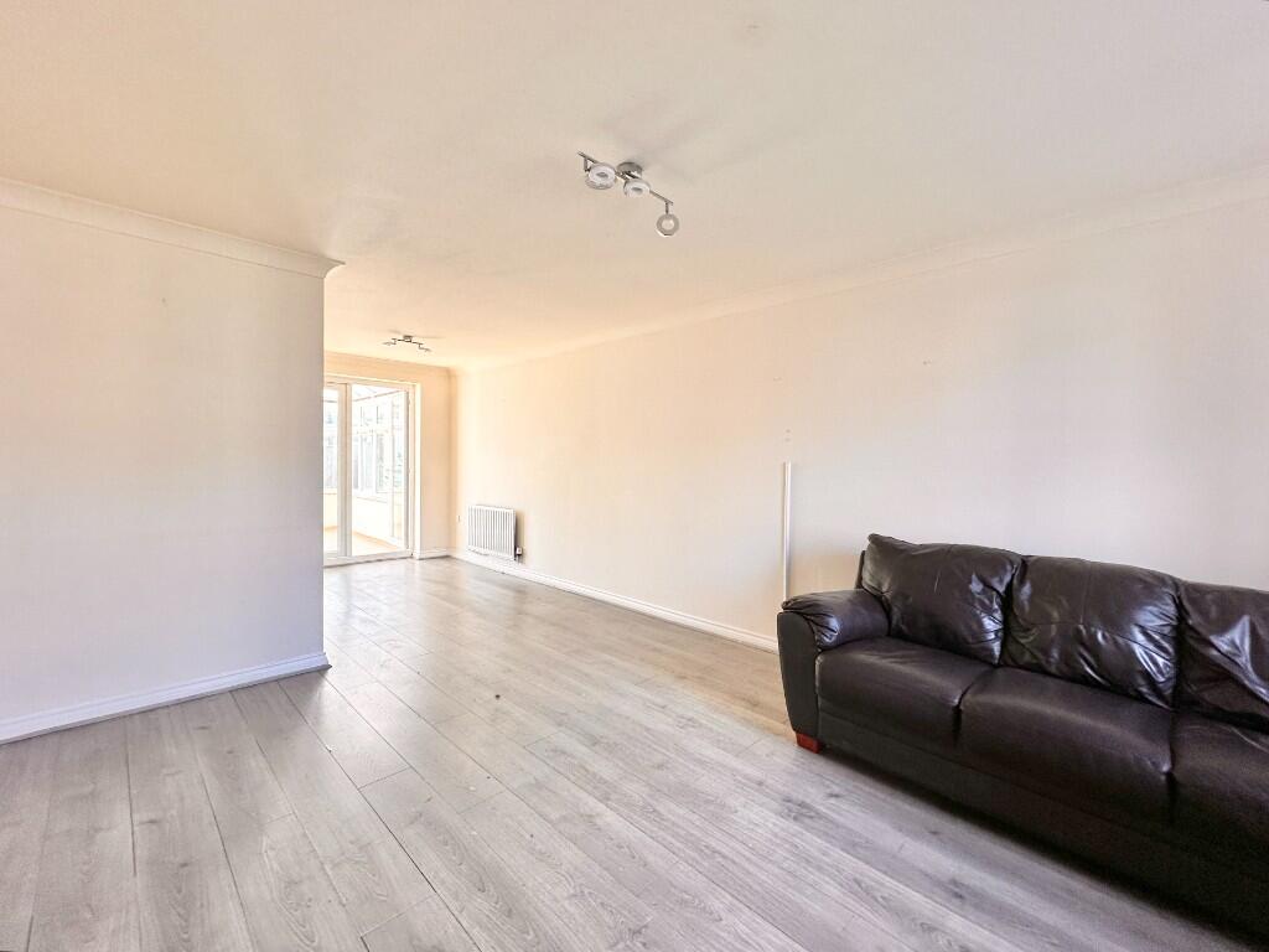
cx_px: 634
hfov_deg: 102.1
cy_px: 476
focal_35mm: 14
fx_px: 513
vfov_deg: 85.7
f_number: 2.2
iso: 80
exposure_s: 1/99
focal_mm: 2.22
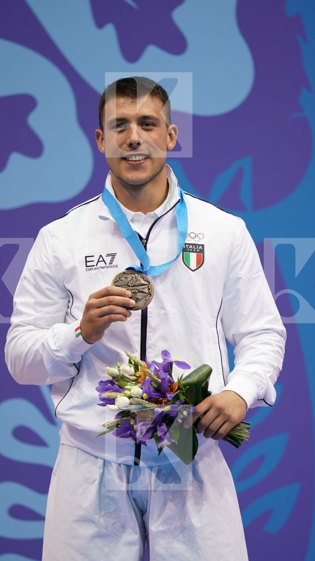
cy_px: 281
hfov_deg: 1.9
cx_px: 149
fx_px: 9358
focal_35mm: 630
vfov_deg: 3.4
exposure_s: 1/500
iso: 400
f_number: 2.8
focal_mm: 400
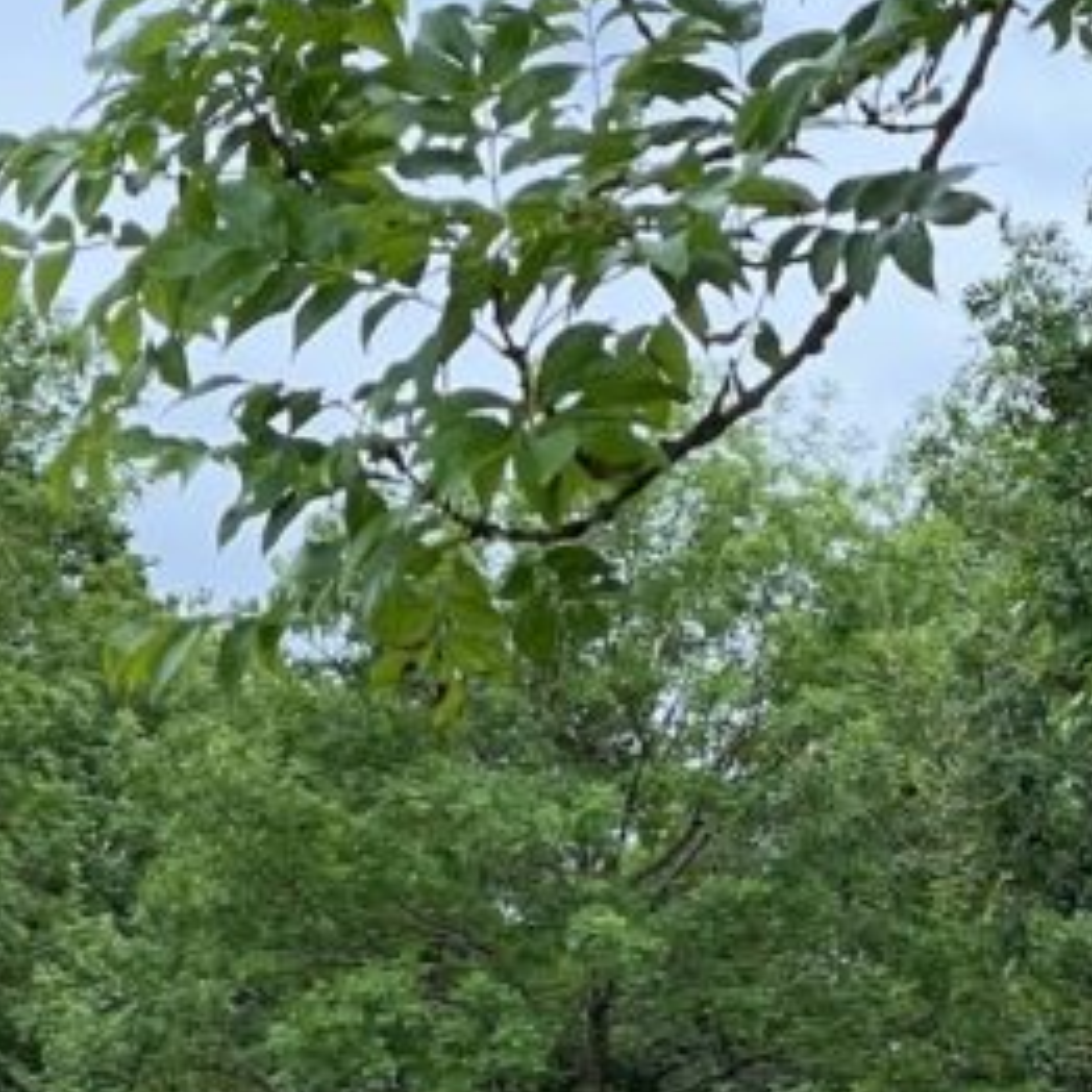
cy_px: 1680
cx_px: 167
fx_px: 9494
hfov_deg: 6.6
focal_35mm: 266
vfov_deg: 6.5
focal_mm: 9
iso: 32
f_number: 2.8
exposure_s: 1/151
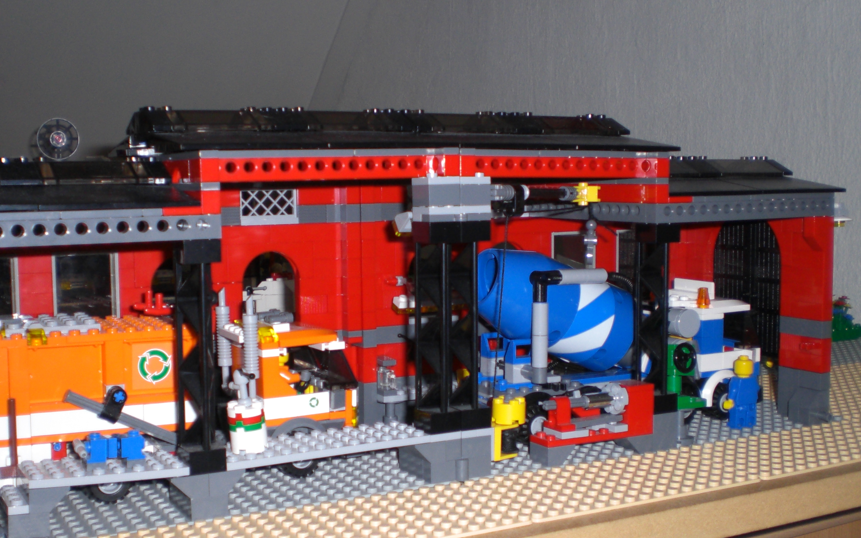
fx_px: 1079
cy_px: 304
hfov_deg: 43.4
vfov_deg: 28.0
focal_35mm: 46
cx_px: 387
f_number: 3.1
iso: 100
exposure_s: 1/60
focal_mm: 6.3
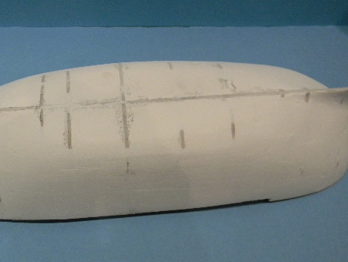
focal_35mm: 39
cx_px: 140
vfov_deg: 36.8
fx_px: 392
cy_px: 147
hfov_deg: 47.6
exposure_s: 1/17.4
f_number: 3.5
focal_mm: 5
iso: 400
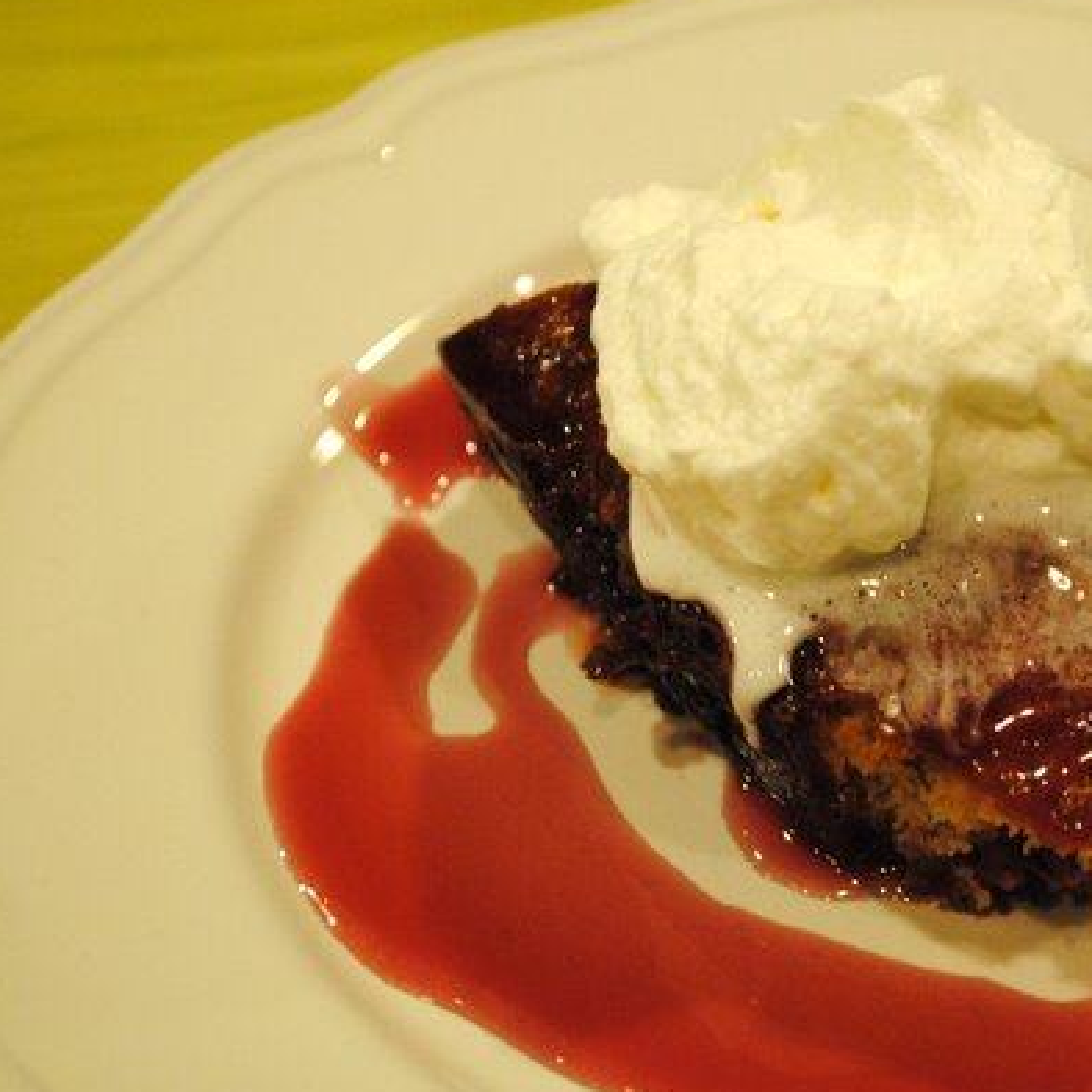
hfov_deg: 20.7
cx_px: 829
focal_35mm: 83
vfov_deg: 20.9
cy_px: 553
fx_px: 2962
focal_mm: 40
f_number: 5.3
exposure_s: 1/30
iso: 1250
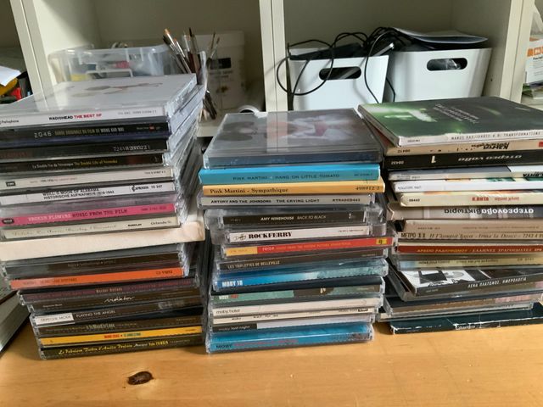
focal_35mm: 29
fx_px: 455
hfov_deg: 61.7
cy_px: 204
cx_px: 272
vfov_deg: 48.2
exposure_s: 1/30
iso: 320
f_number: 1.8
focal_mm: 3
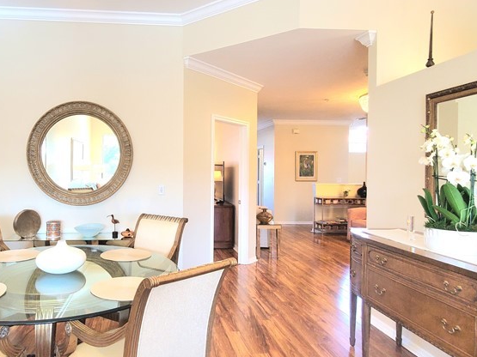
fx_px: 331
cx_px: 183
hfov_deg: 70.6
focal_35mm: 24
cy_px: 165
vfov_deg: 56.7
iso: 160
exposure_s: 1/60.2
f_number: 2.2
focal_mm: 1.8
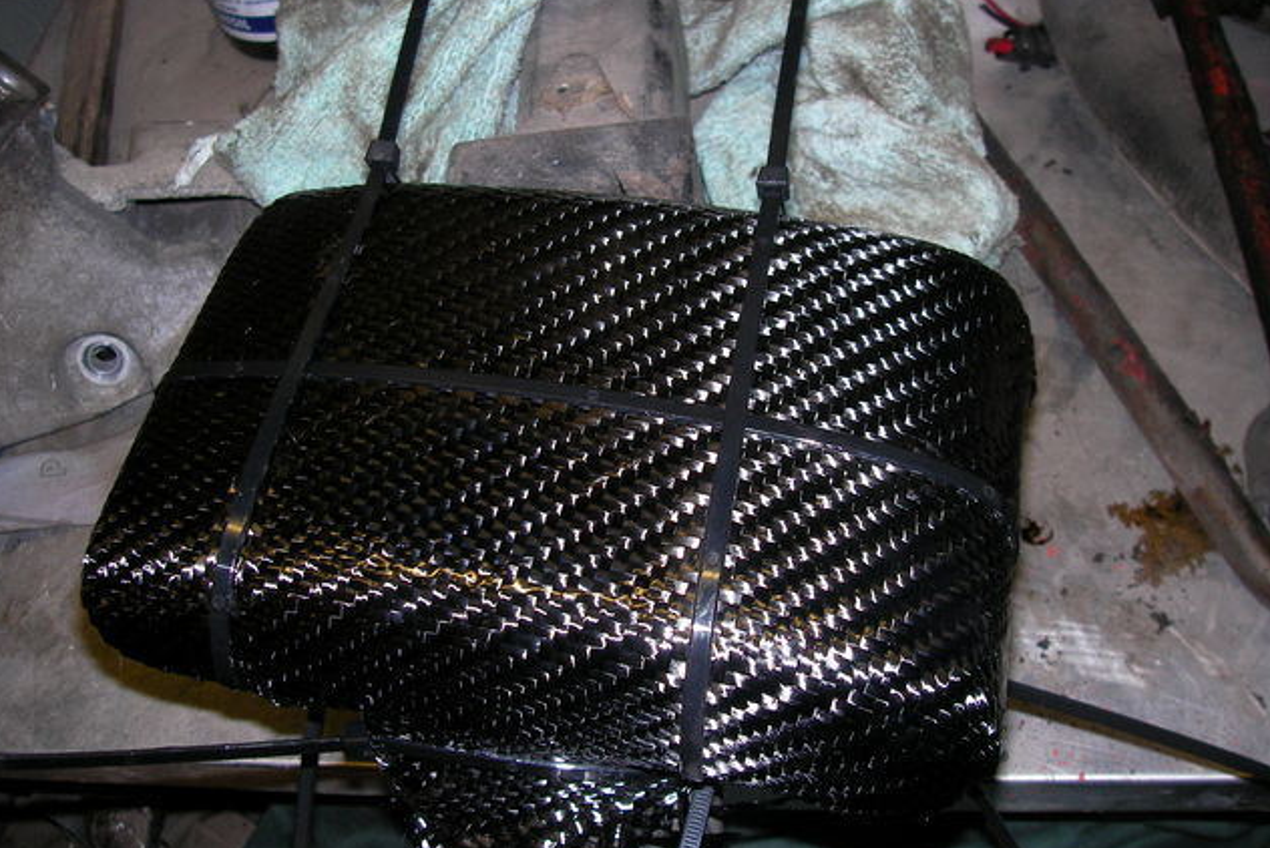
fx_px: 1412
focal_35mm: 40
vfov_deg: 33.4
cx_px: 629
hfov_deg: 48.4
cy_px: 440
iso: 50
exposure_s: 1/30
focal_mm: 6.3
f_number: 3.3
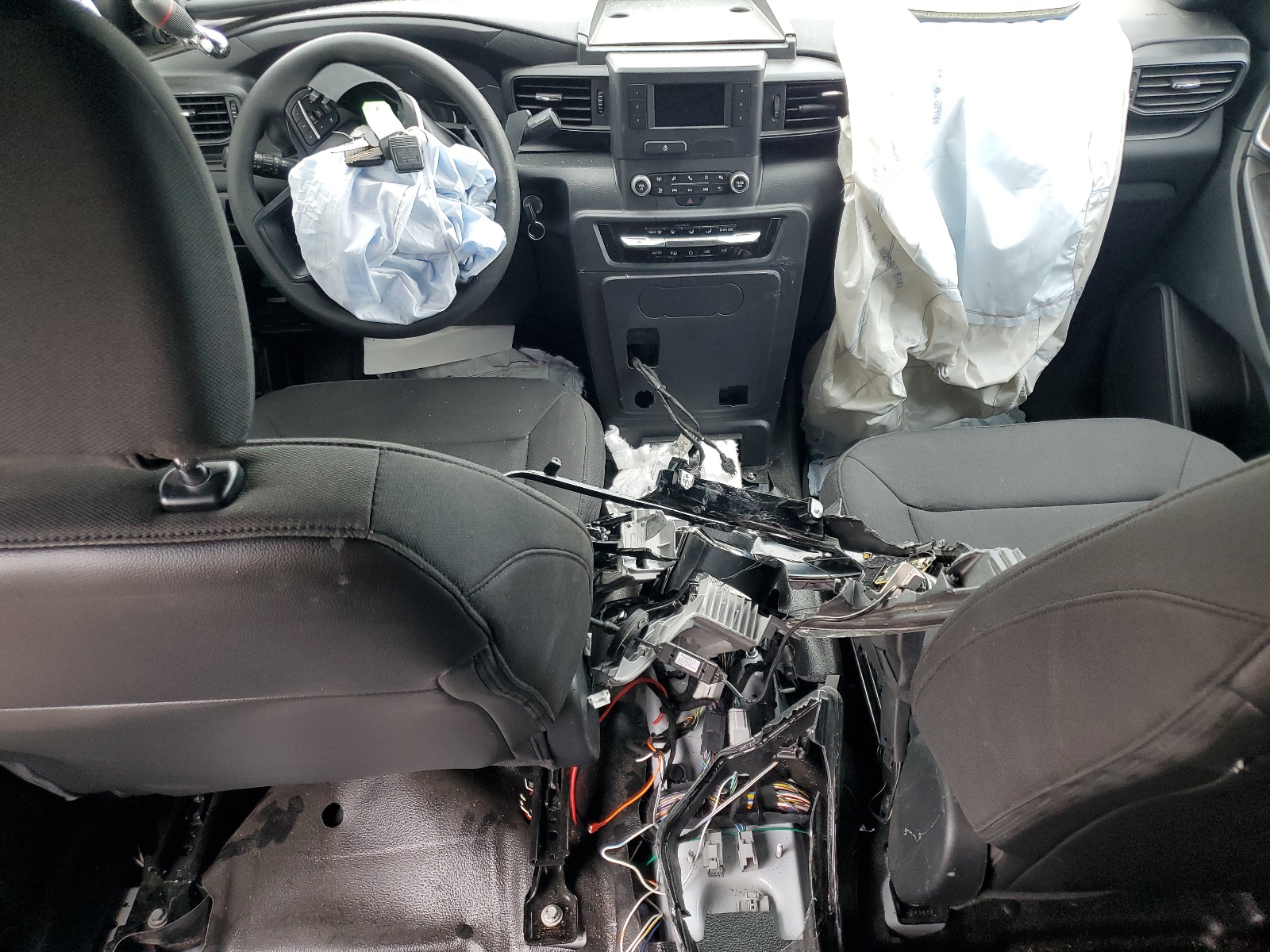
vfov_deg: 53.1
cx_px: 635
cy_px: 476
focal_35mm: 26
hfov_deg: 67.3
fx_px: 954
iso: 91
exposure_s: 1/120
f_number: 1.5
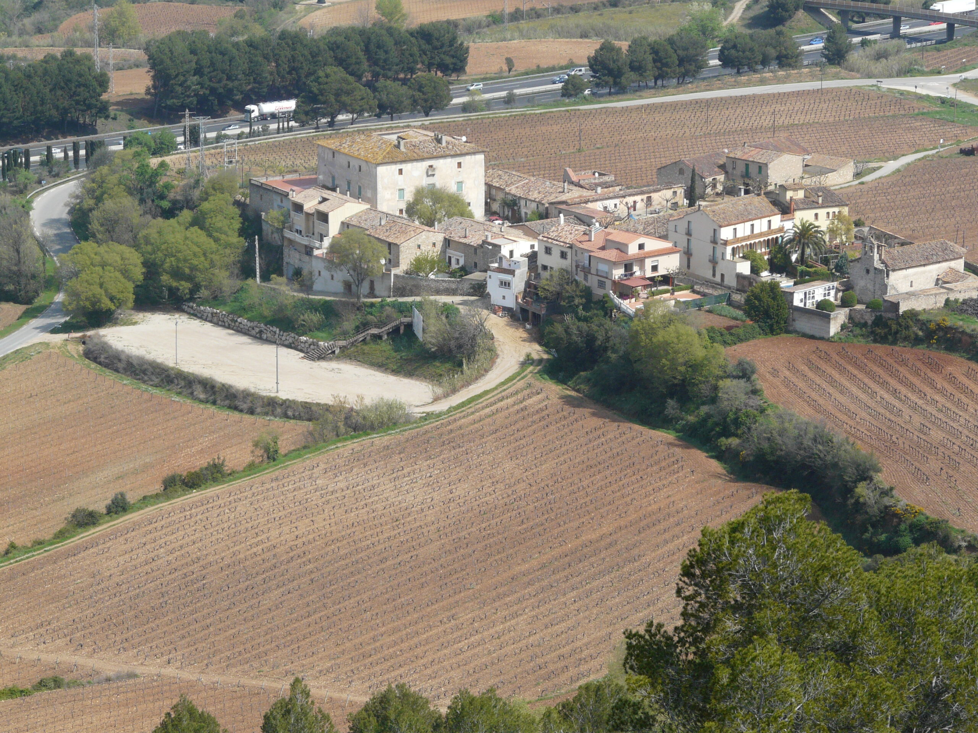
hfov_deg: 15.6
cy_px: 366
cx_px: 489
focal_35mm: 126
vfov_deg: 11.8
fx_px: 3560
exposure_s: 1/400
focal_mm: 20.6
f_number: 5.6
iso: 100
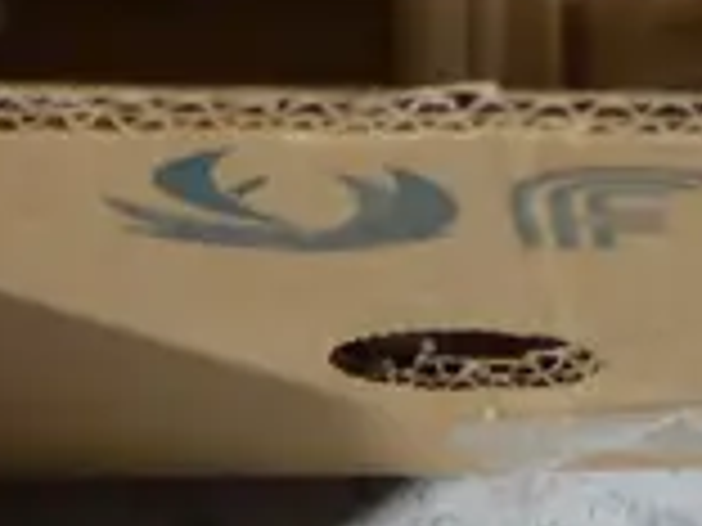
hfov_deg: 10.1
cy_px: -1101
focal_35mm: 184
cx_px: 1336
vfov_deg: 7.1
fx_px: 3731
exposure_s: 1/60
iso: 640
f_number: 3.5
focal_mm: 14
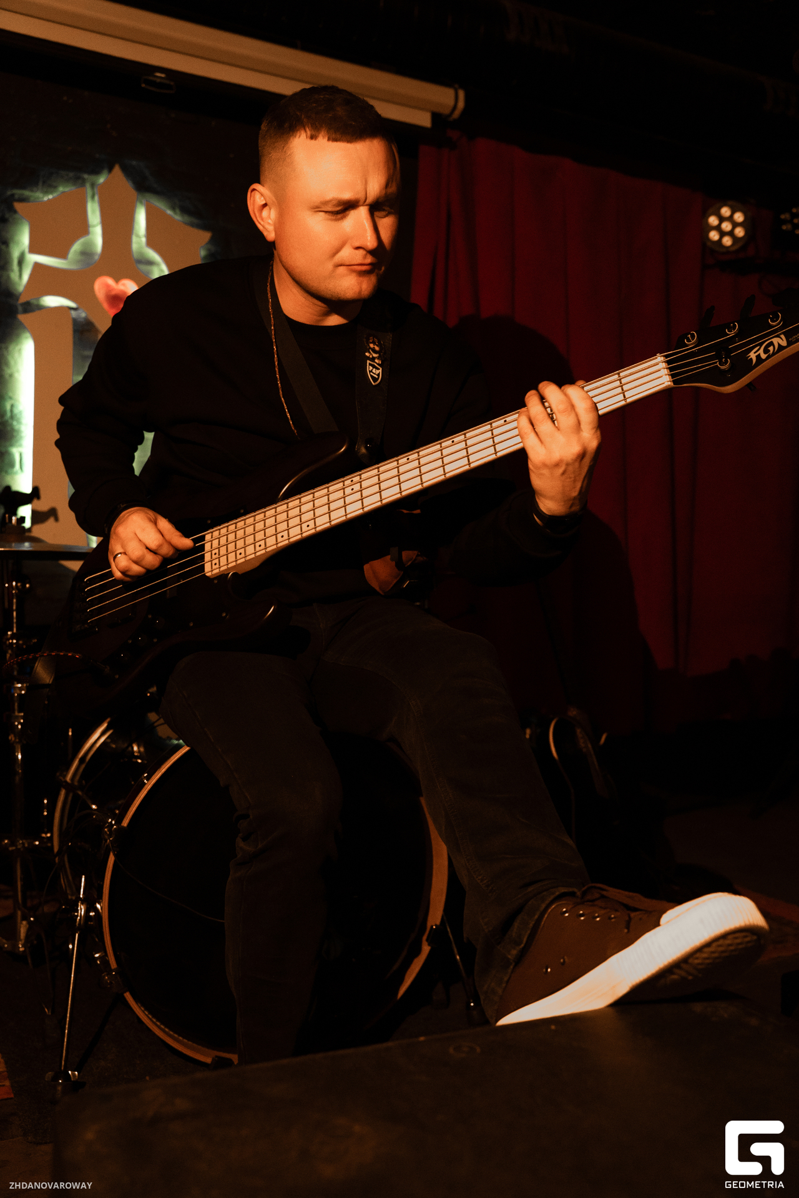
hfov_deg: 42.3
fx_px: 1032
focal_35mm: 31
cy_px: 599
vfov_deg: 60.3
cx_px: 400
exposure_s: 1/125
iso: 3200
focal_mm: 31
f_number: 4
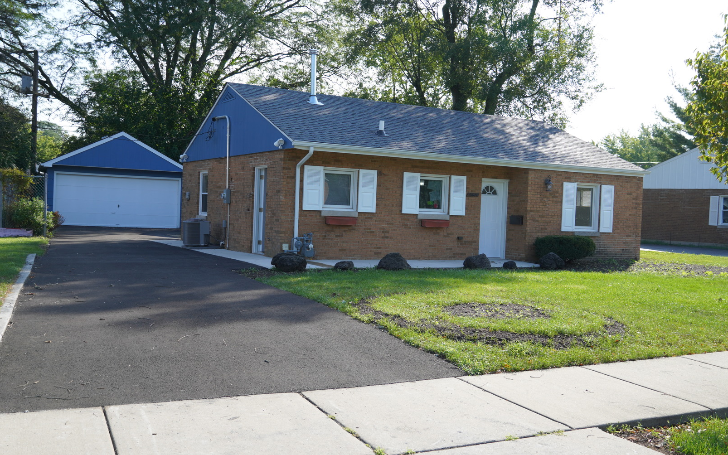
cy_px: 225
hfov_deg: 52.7
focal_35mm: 37
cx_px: 366
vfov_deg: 34.4
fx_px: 734
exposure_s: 1/320
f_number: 4.5
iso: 100
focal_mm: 24
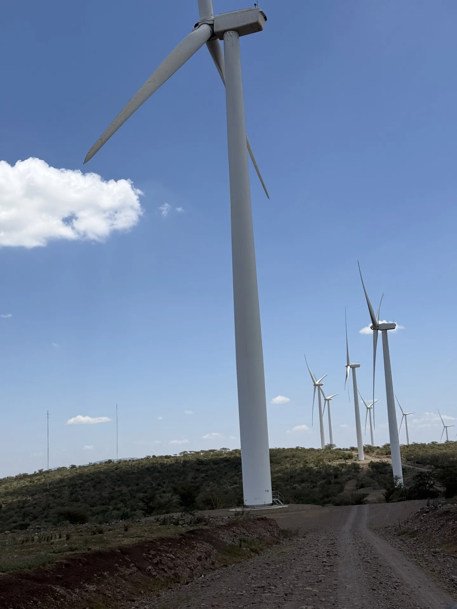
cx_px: 228
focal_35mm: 48
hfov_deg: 30.3
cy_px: 304
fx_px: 845
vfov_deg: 39.7
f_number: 1.78
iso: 64
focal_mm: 6.76
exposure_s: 1/6024
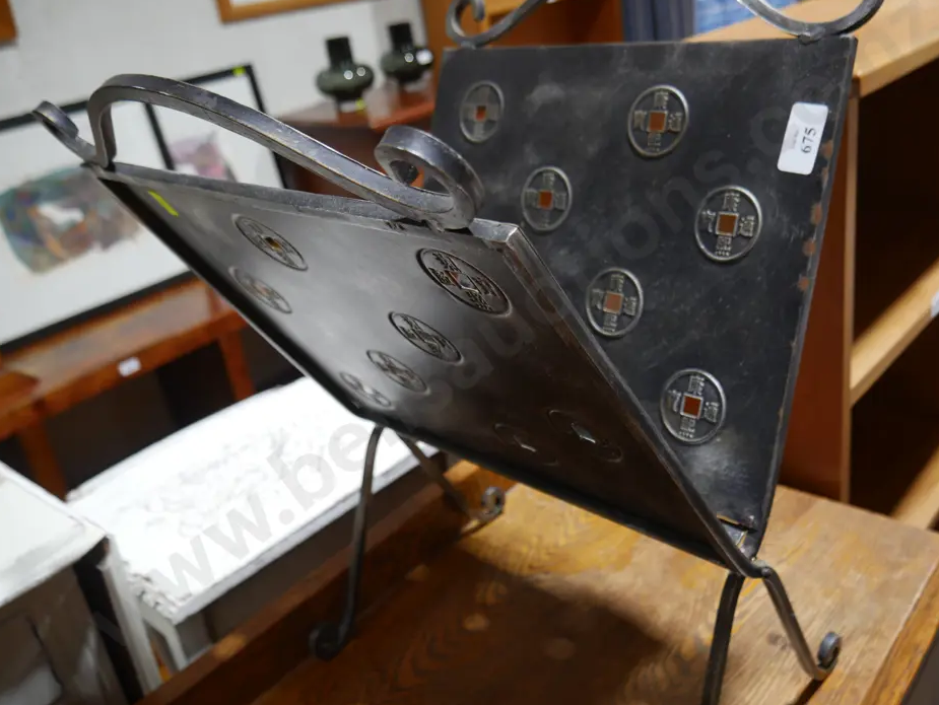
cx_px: 514
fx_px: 841
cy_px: 325
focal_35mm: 31
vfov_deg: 45.5
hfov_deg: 58.2
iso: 320
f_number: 3.5
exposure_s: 1/60
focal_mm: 14
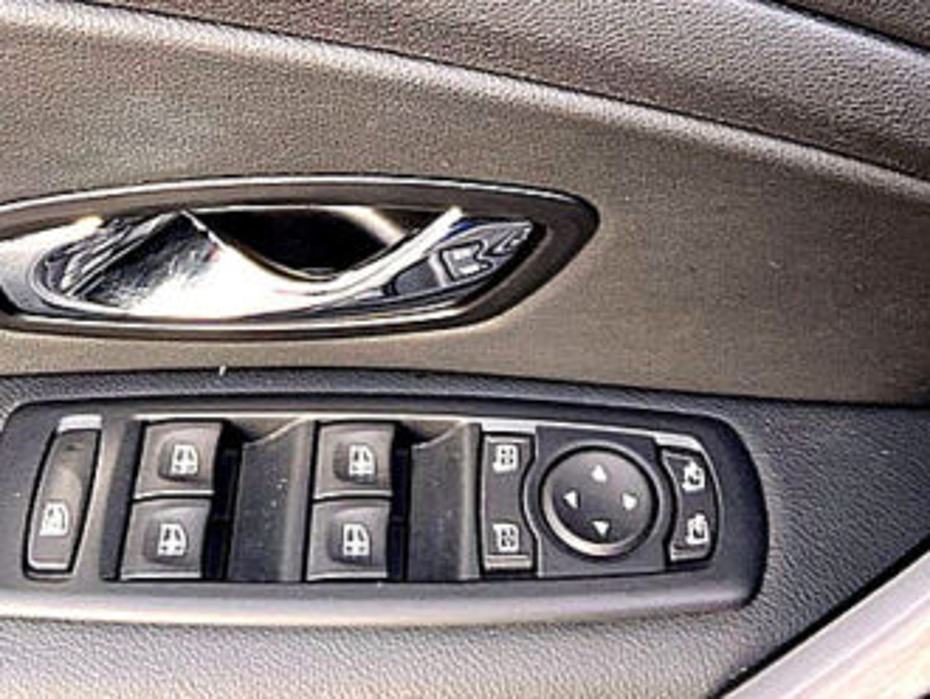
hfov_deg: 30.7
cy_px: -110
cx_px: 535
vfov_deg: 21.8
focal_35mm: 63
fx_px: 1694
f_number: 1.8
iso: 125
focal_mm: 4.25
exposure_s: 1/101
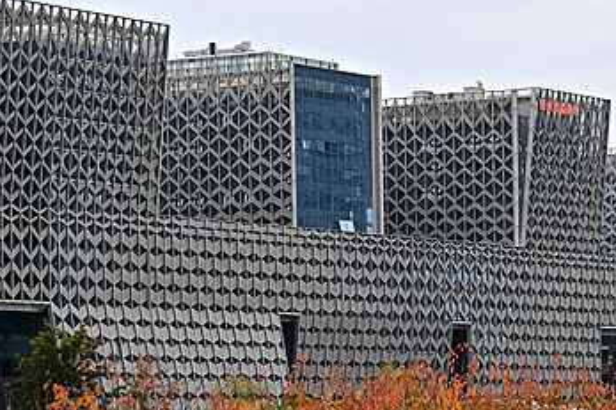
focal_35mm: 180
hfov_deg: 11.2
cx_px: 717
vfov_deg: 7.6
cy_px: 467
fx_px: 3078
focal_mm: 52
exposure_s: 1/200
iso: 360
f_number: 8
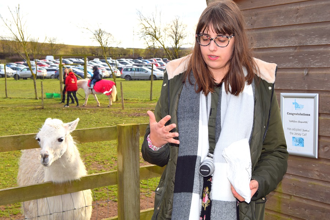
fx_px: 481
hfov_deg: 37.9
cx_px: 165
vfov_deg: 25.8
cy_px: 110
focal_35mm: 52
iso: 100
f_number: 9
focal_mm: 35
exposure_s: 1/200
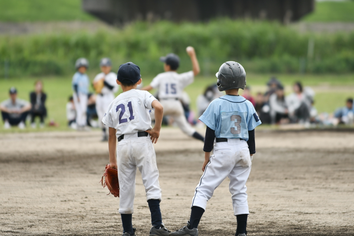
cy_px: 118
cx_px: 177
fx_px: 2950
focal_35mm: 300
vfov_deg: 4.6
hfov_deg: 6.9
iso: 110
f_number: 2.8
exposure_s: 1/1250
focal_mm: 200
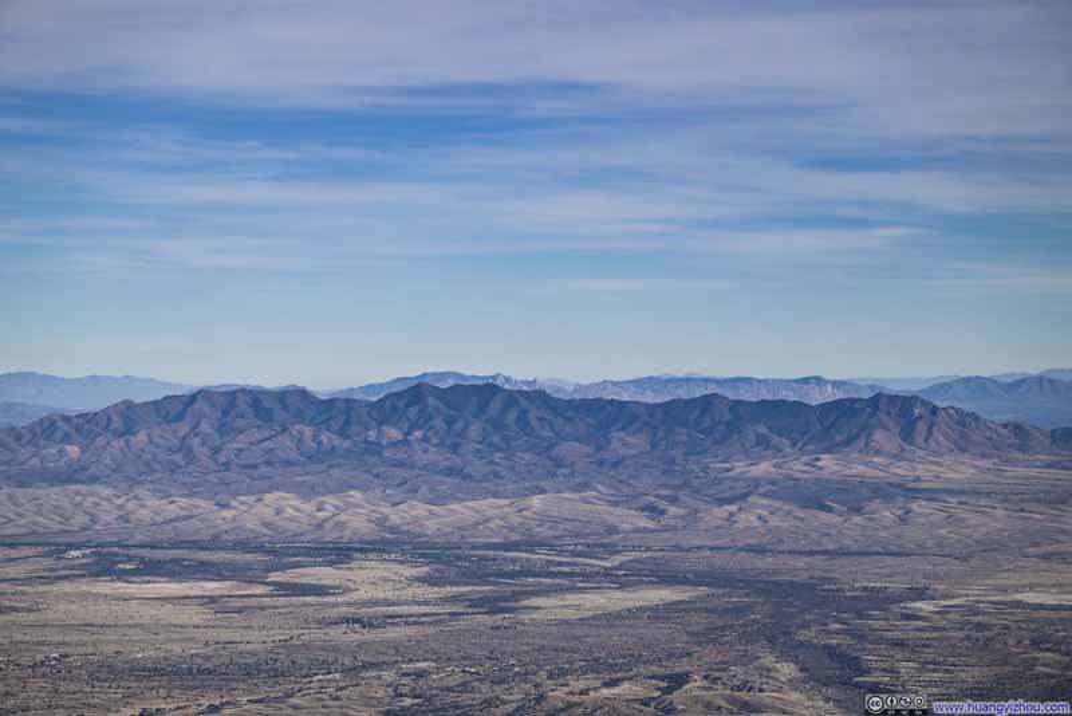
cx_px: 536
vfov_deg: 11.4
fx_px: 3574
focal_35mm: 120
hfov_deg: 17.1
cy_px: 358
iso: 100
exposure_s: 1/2500
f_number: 5.6
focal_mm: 120
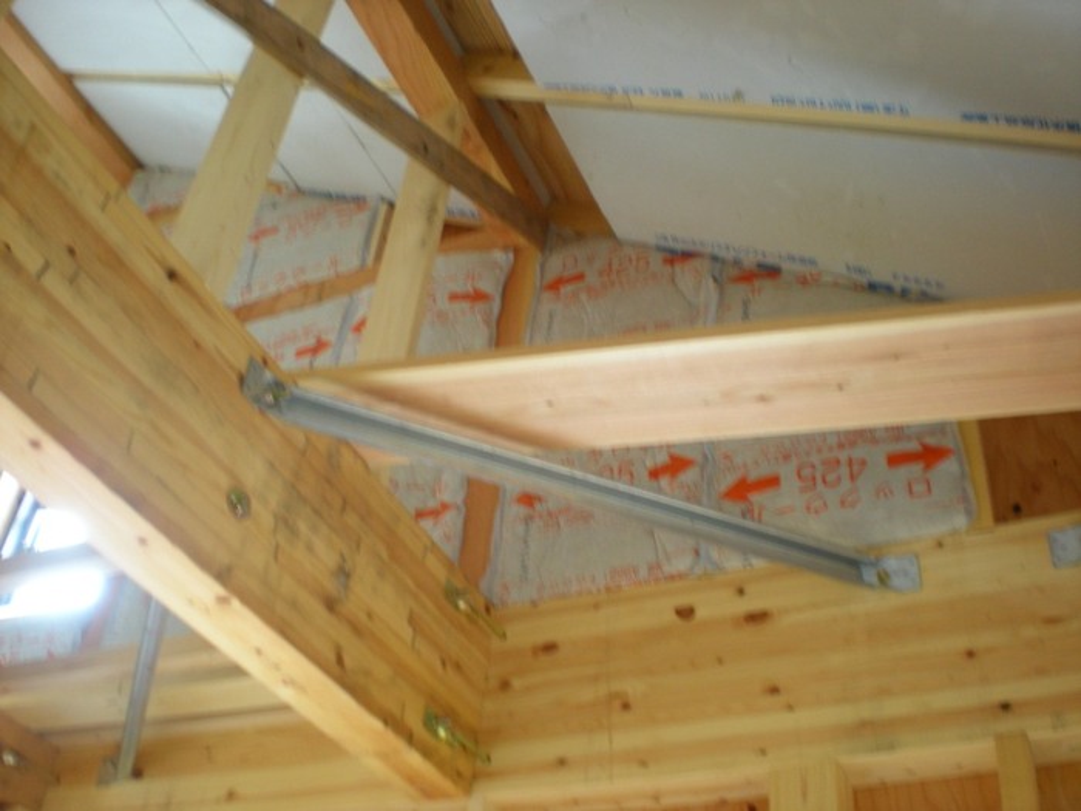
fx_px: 1187
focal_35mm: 38
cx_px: 540
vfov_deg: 37.7
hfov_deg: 49.0
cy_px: 406
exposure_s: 1/8
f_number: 3.1
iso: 99
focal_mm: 6.3
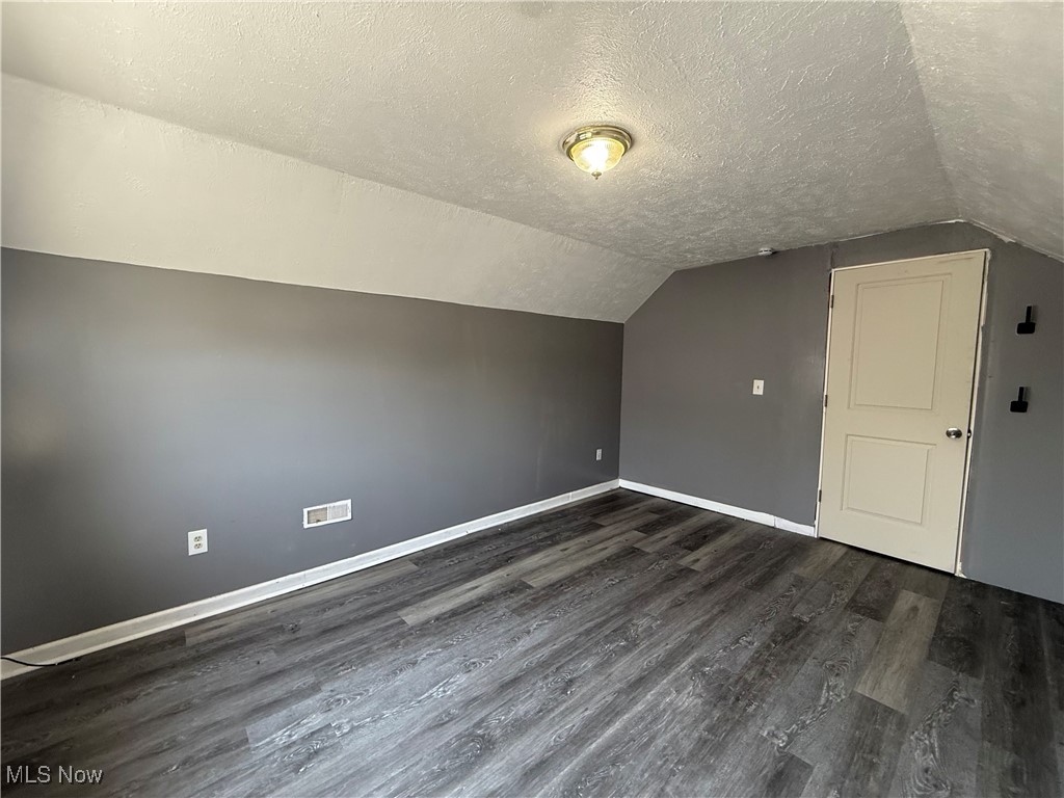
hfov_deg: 102.1
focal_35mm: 14
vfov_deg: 85.7
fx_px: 430
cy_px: 399
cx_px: 532
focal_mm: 2.22
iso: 200
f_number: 2.2
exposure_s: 1/120
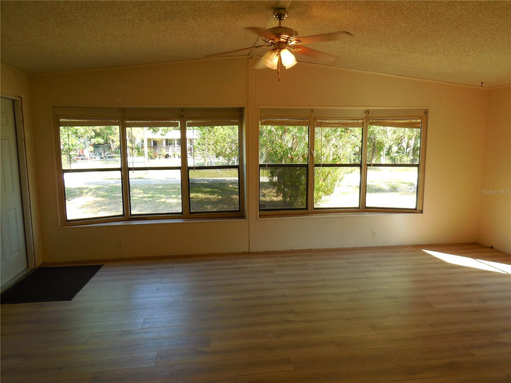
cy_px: 192
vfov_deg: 54.9
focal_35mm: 25
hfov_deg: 69.4
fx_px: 369
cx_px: 256
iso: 125
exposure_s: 1/160
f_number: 3.1
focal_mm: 4.5
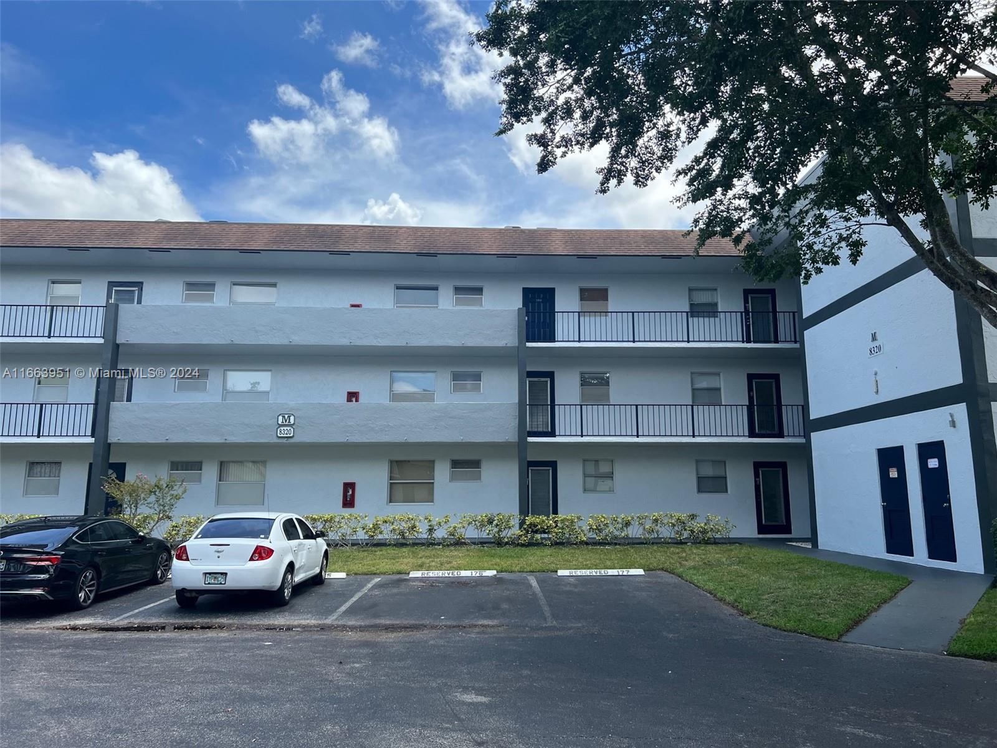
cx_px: 498
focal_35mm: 26
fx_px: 749
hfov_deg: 67.3
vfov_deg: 53.1
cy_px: 374
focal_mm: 5.7
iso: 50
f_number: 1.5
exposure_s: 1/2632
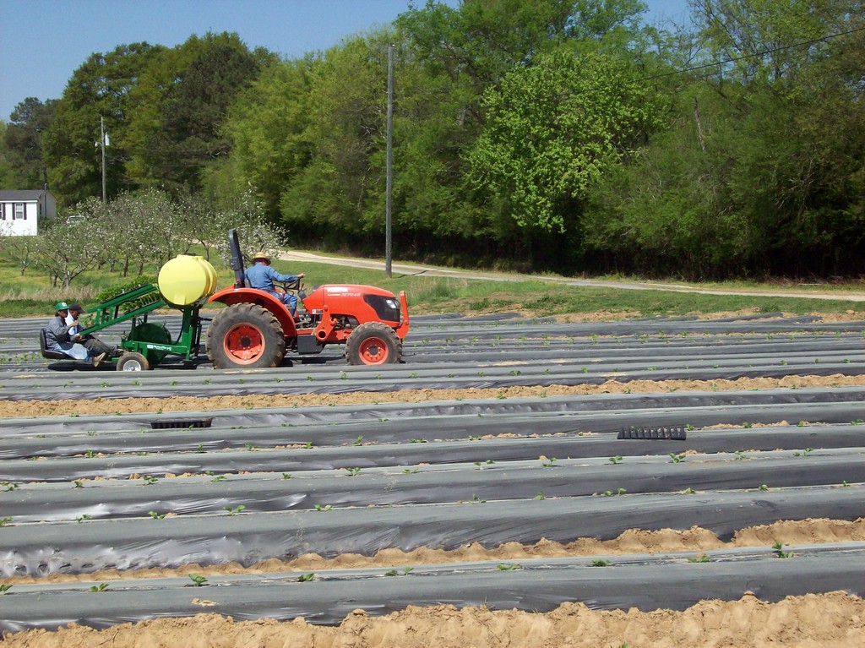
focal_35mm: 70
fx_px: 1748
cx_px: 432
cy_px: 324
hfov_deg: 27.8
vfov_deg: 21.0
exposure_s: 1/539
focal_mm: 11.6
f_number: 6.7
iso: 80
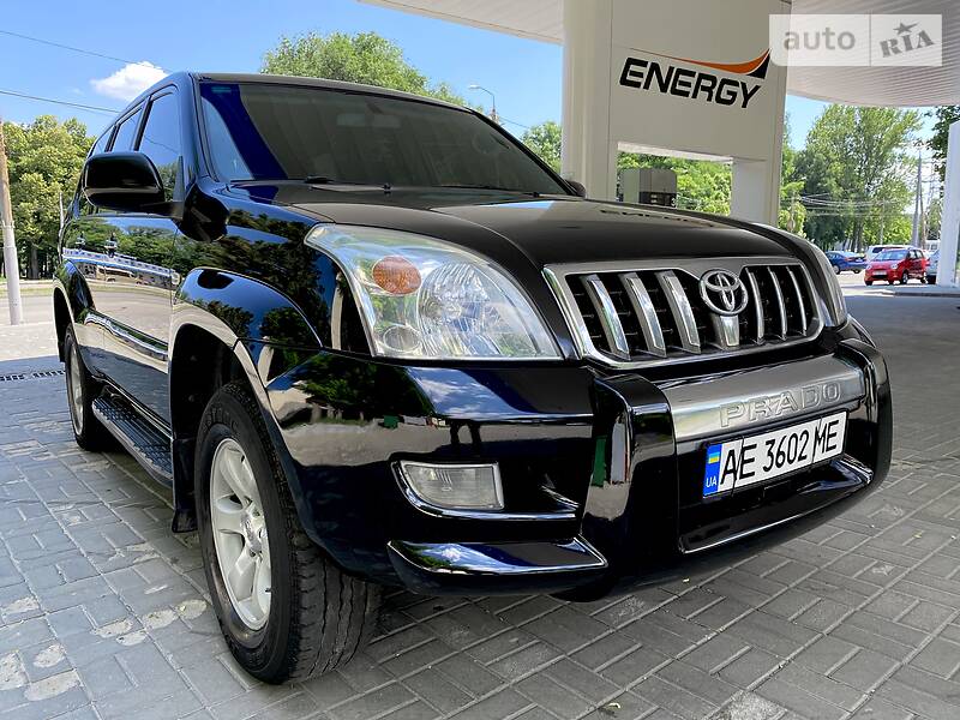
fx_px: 721
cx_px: 480
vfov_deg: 53.1
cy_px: 360
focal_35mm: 26
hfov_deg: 67.3
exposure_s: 1/407
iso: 32
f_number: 1.8
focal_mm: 4.2
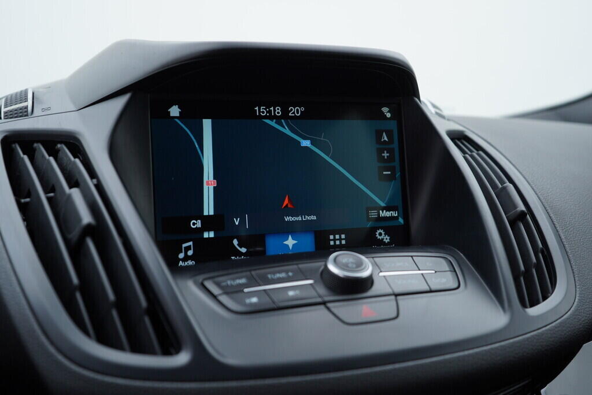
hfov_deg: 53.1
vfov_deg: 36.9
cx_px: 296
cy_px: 198
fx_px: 592
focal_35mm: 36
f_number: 3.2
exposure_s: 1/60
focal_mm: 24
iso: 125
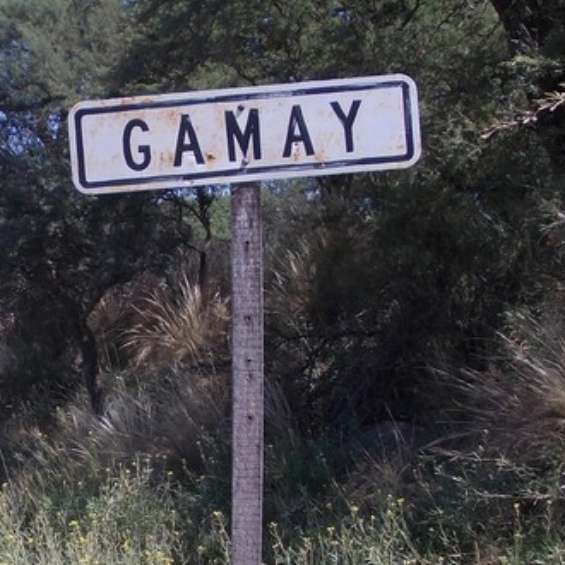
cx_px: 33
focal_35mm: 78
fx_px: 1440
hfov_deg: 21.6
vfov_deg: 22.1
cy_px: 392
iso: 80
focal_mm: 5.3
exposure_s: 1/200
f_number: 6.2
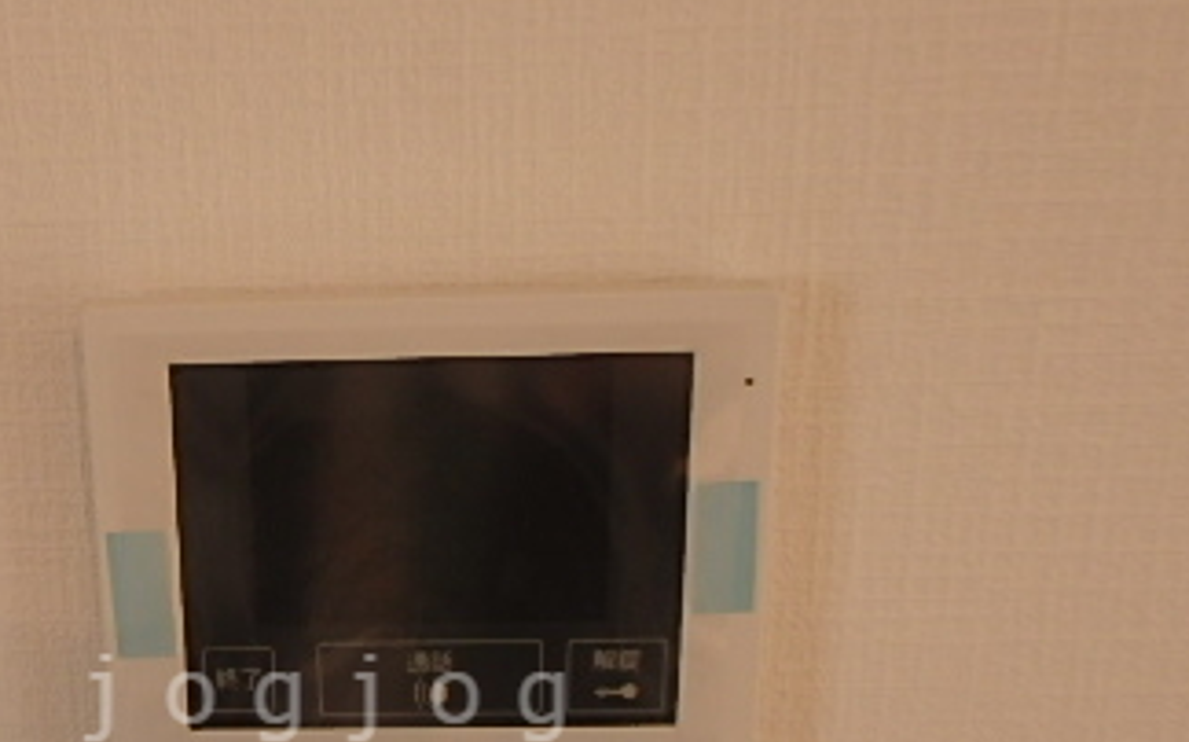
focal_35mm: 44
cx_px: 334
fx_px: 1425
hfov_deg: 44.2
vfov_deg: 27.8
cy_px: 698
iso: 200
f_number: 3.5
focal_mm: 3.7
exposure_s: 1/40
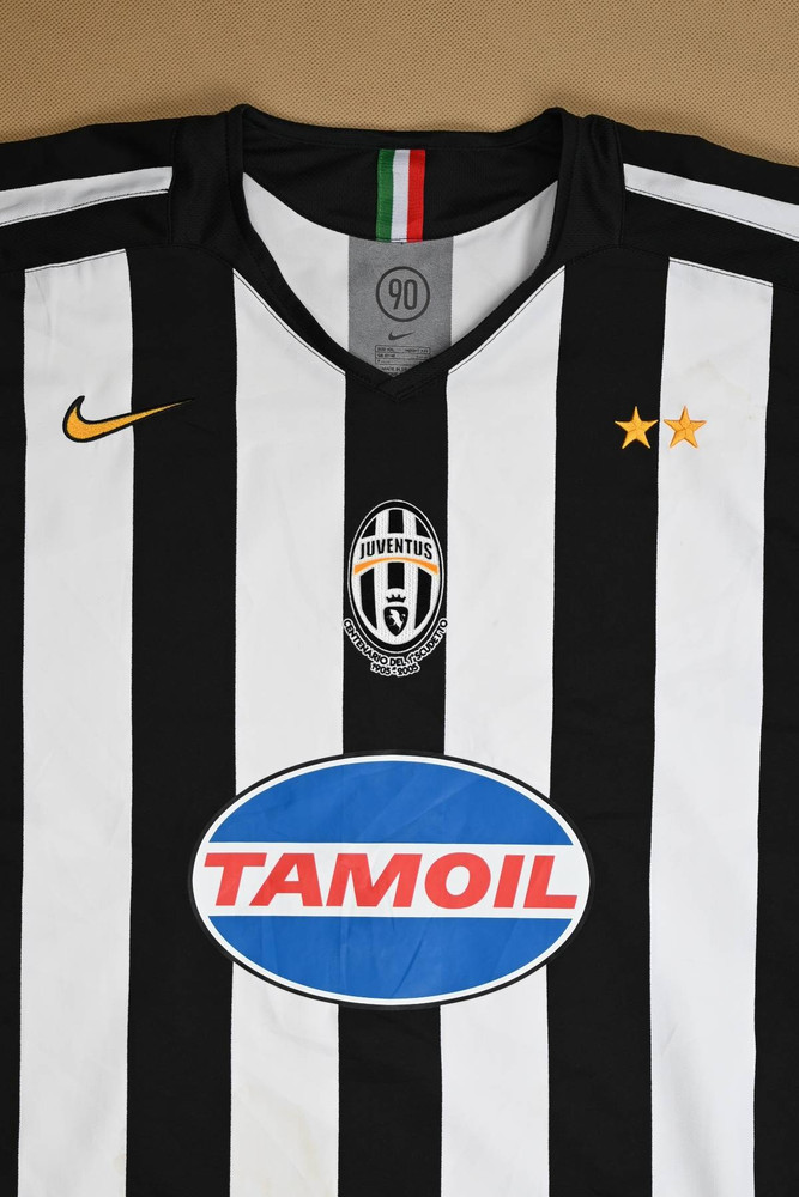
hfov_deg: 27.0
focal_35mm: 50
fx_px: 1664
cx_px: 400
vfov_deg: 39.6
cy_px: 598
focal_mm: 50
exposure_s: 1/180
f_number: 6.3
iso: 200
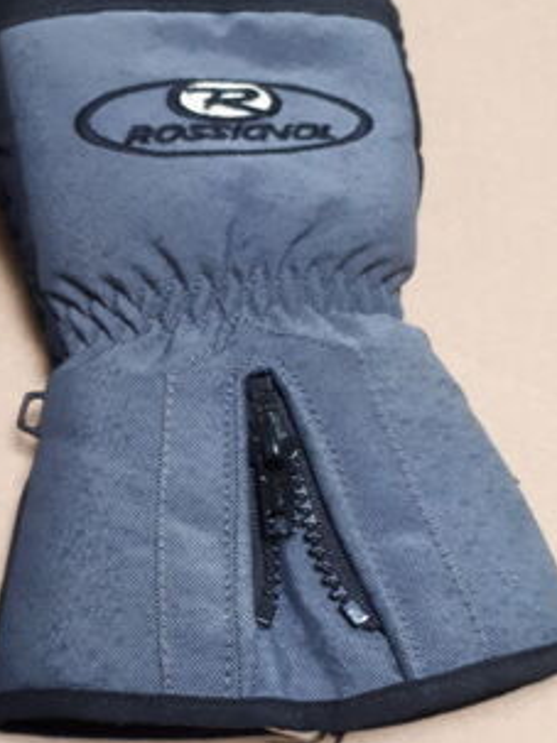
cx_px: -10
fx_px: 1224
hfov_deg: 24.4
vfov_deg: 33.8
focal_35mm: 57
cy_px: 392
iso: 160
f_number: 1.9
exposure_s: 1/33
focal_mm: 3.6
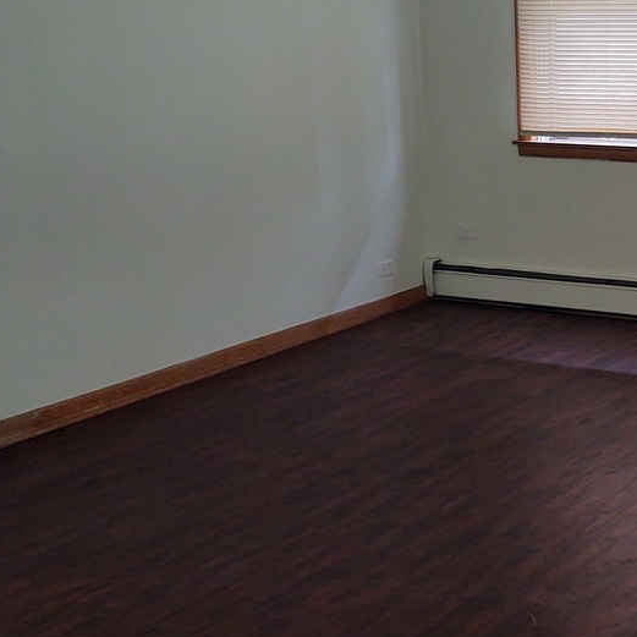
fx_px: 1374
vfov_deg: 26.1
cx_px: 674
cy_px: 296
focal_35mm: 66
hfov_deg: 24.6
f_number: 1.7
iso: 138
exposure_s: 1/50
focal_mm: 4.75
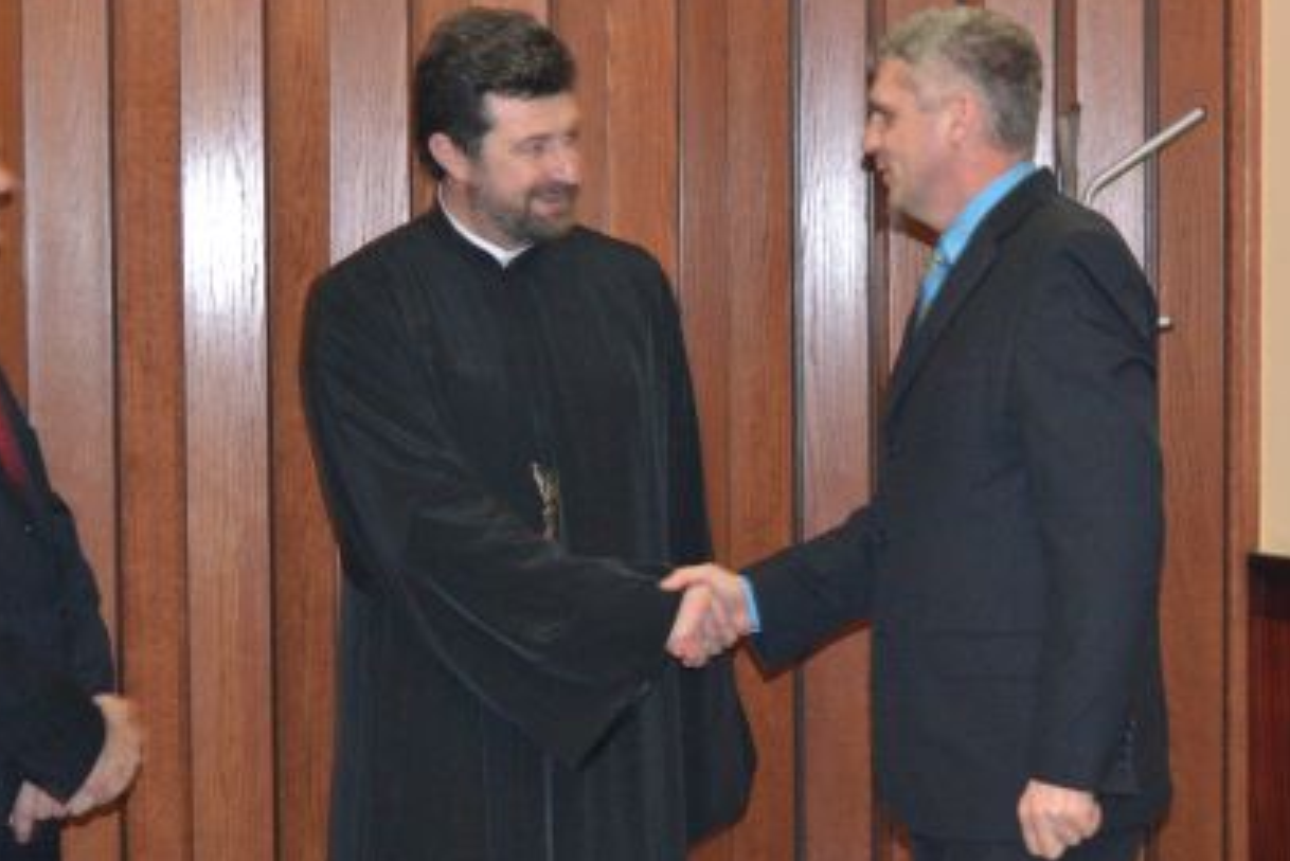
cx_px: 763
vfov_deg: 16.5
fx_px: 2967
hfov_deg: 24.5
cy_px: 383
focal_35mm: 83
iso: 3200
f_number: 5
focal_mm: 35
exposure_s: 1/60
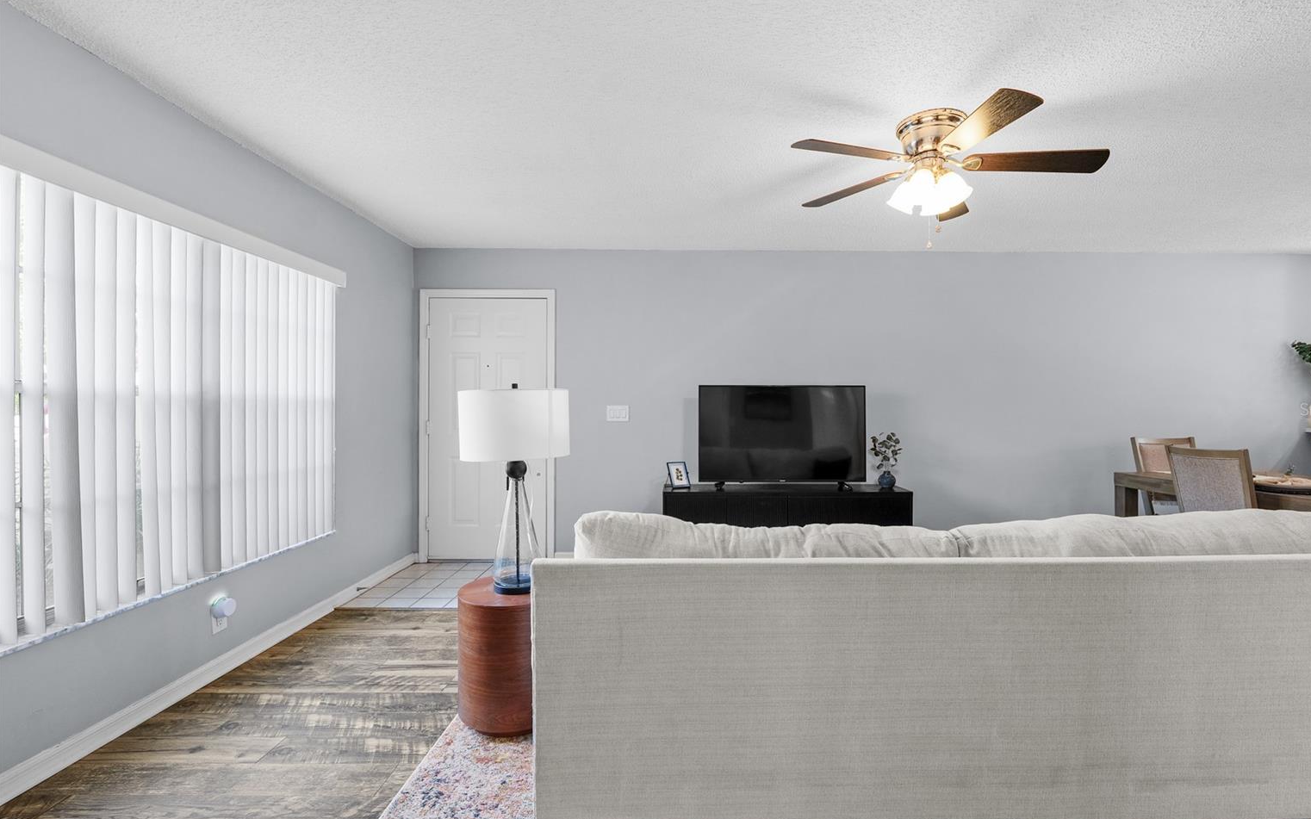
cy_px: 409
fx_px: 536
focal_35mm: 15
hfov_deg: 101.4
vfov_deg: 74.8
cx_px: 687
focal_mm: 14
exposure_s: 1/8
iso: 400
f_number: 8
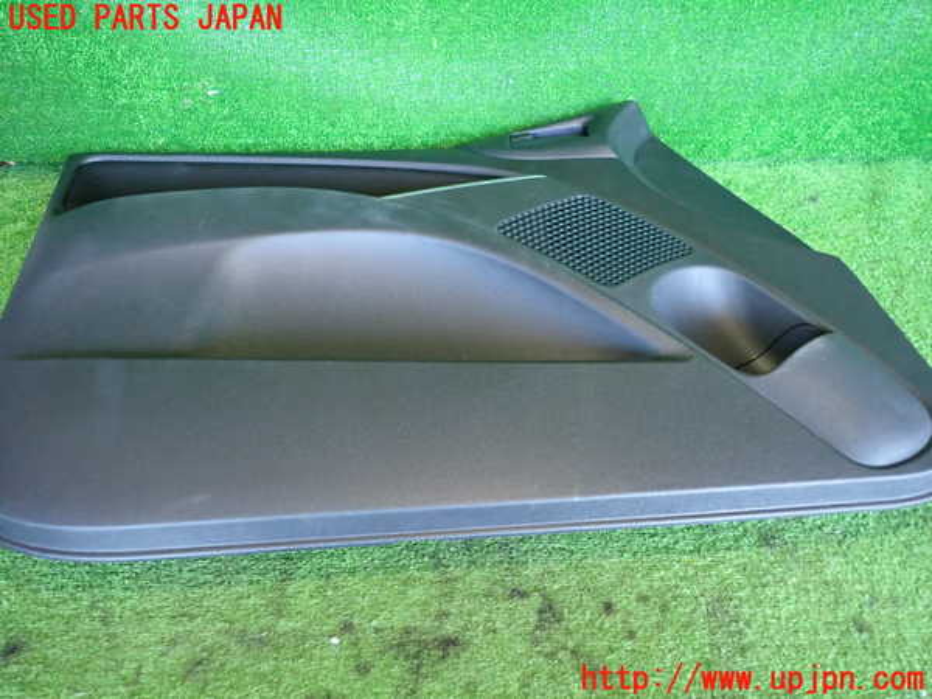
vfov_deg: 54.9
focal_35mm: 25
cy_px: 350
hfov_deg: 69.4
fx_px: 673
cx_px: 466
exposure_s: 1/50
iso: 800
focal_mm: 4.5
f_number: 2
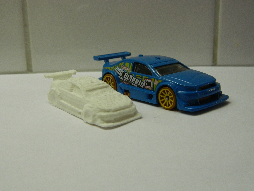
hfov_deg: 45.8
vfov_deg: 35.1
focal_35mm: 41
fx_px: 301
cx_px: 127
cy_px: 96
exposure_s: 1/160
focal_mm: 7.3
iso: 400
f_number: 3.5
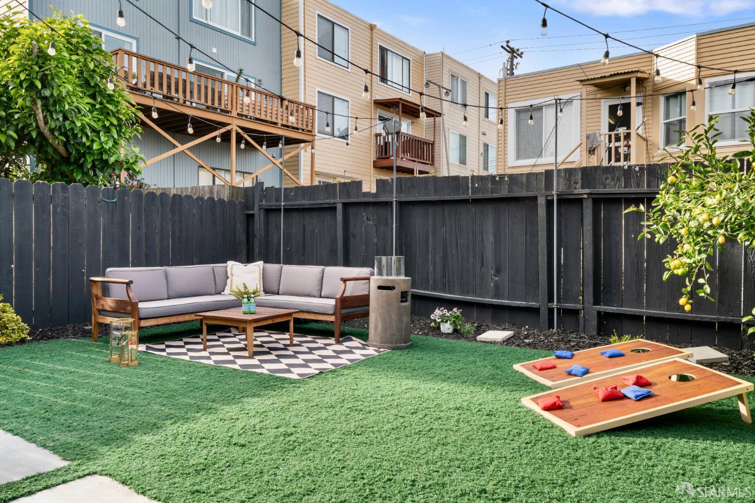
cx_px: 378
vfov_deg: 49.6
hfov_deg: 69.4
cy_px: 252
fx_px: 545
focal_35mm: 26
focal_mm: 26
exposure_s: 1/10
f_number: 16
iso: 320
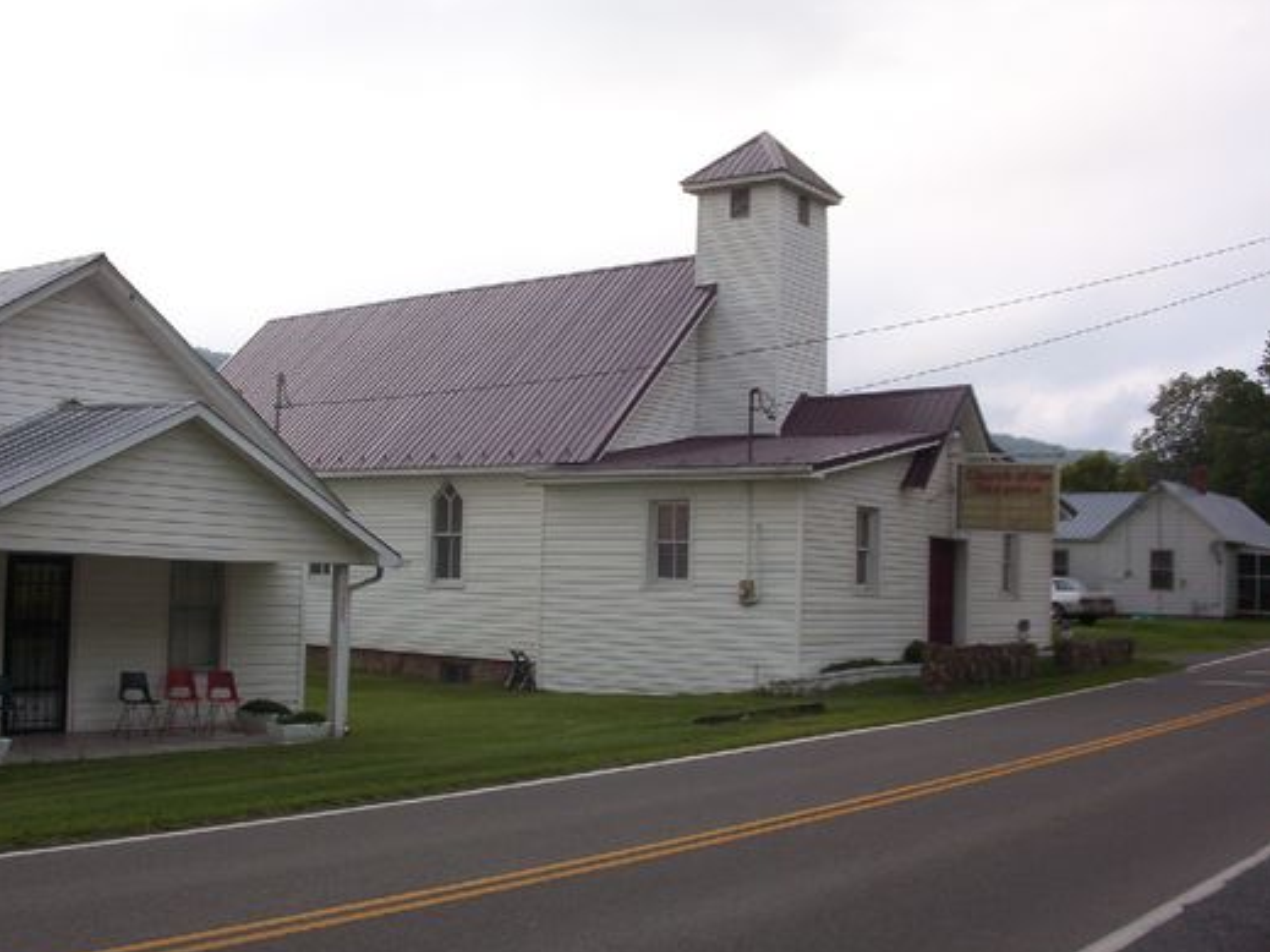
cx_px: 624
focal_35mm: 40
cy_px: 481
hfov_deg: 46.8
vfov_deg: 35.9
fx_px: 1467
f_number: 4.5
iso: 100
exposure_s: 1/119
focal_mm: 6
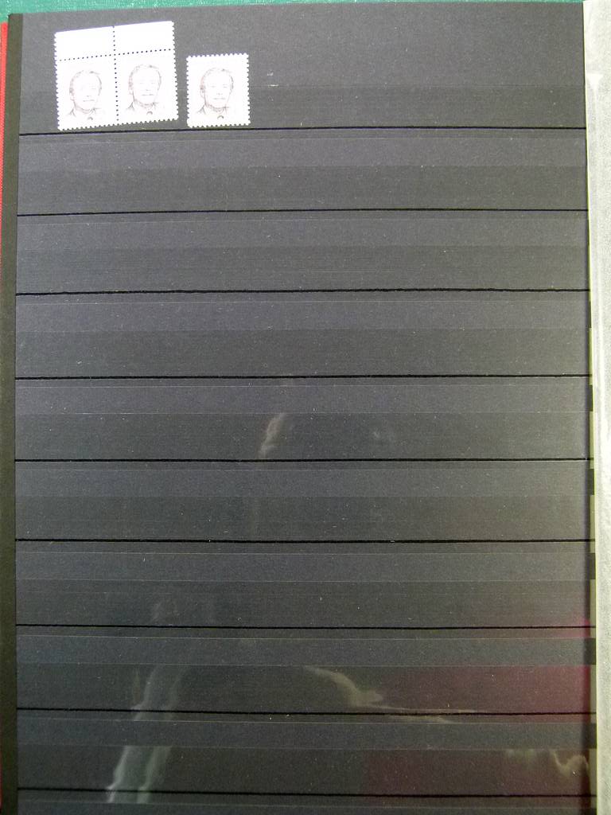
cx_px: 306
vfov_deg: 50.1
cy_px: 408
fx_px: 871
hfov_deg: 38.7
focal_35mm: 37
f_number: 3.1
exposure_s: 1/60
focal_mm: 6.7
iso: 320
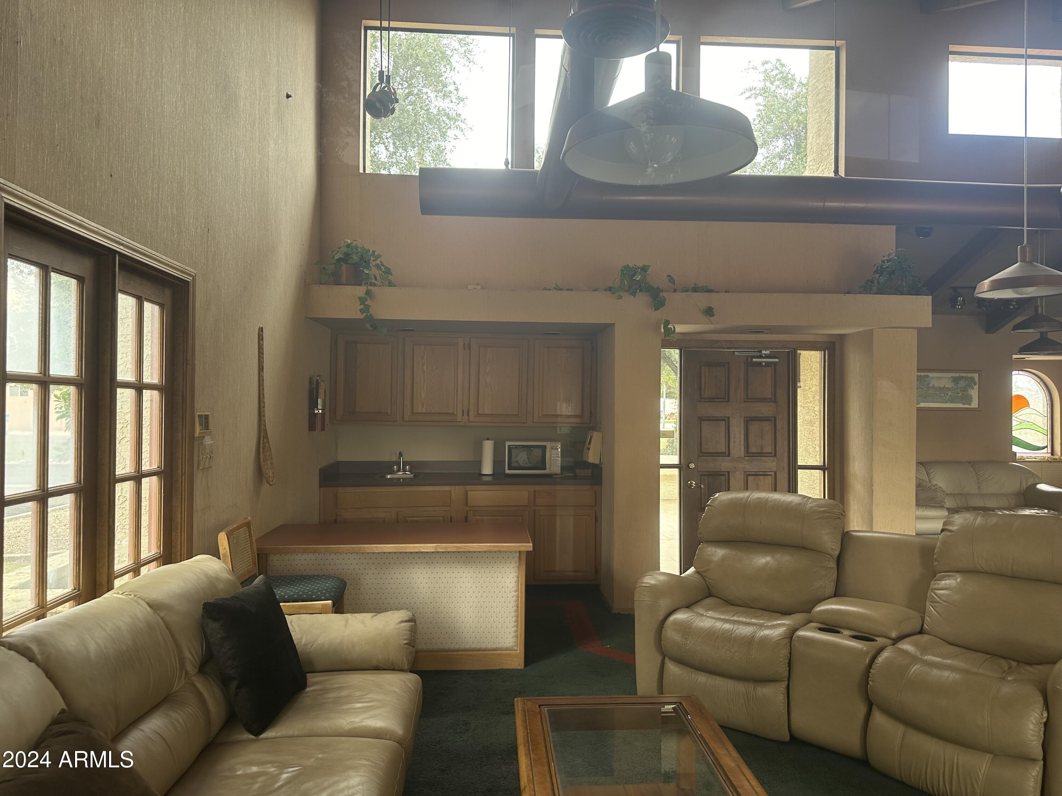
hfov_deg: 71.6
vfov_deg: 56.8
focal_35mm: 24
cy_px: 398
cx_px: 531
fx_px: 736
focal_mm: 6.86
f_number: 1.78
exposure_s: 1/121
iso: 125
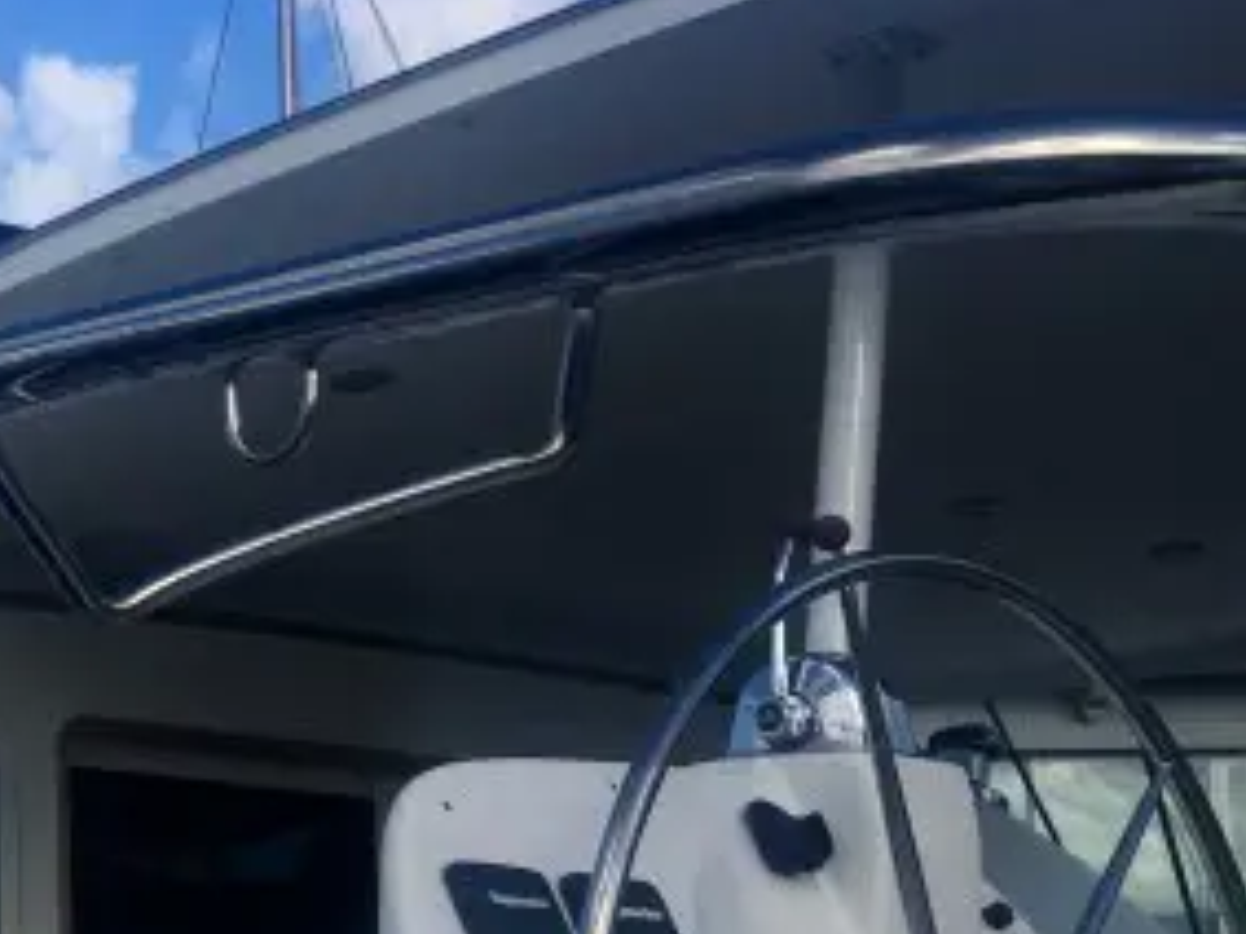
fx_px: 2950
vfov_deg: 17.8
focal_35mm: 82
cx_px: -374
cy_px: 802
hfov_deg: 21.5
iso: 25
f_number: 2.2
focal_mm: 4.15
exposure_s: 1/1603
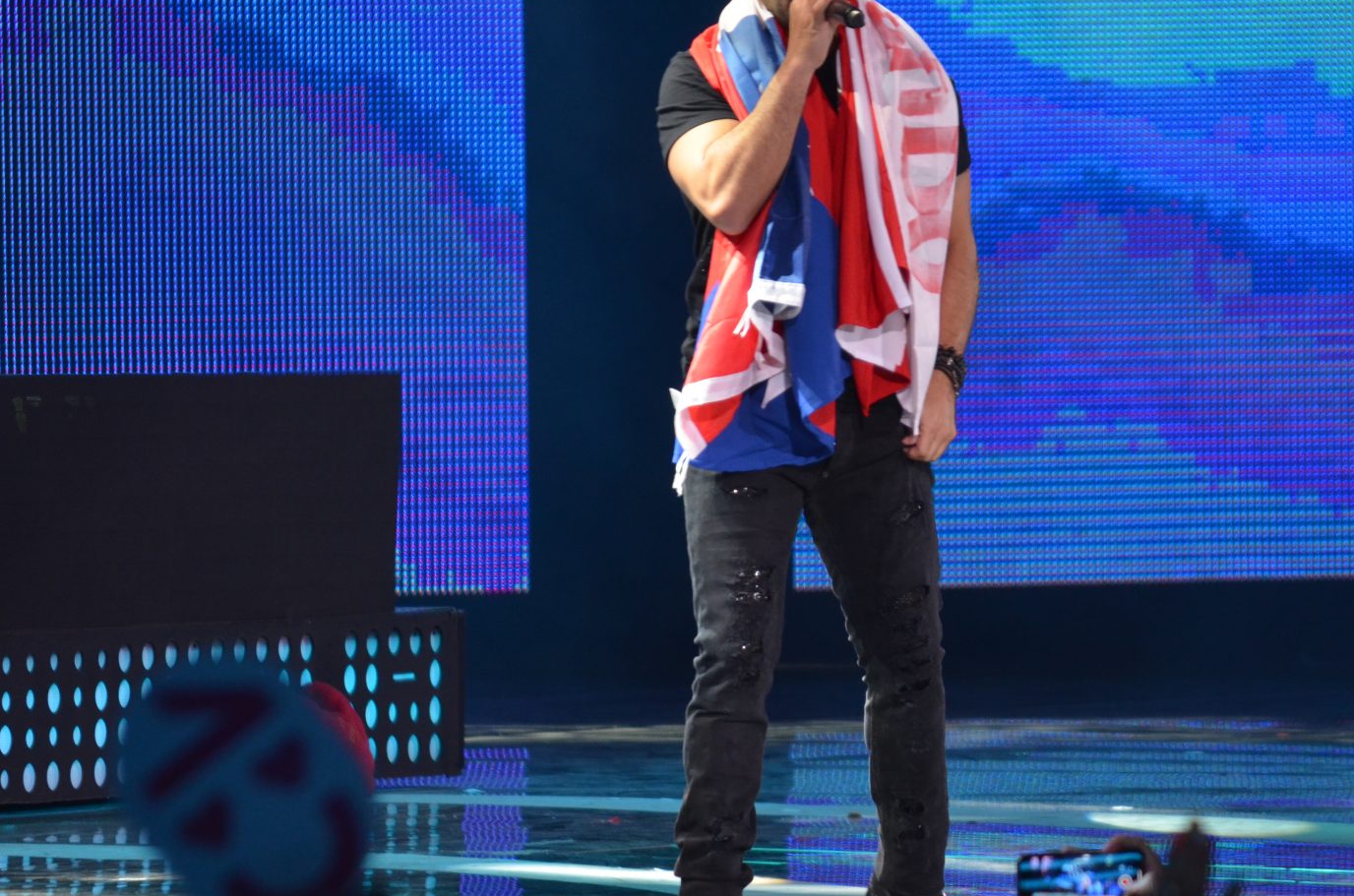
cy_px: 360
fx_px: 14664
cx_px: 819
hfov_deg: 5.3
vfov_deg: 3.5
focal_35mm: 391
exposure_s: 1/125
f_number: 5.3
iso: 800
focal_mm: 175
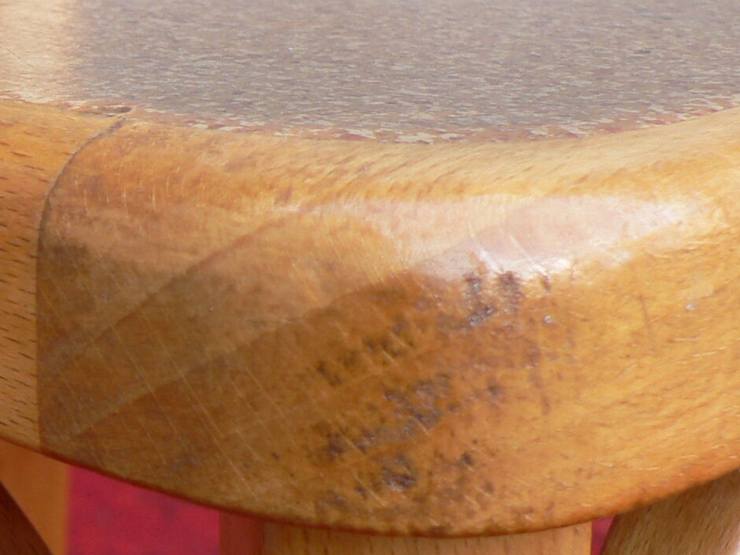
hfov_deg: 19.4
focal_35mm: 98
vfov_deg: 15.1
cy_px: 243
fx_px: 2095
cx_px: -6
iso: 80
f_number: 2.8
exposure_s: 1/80
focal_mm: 6
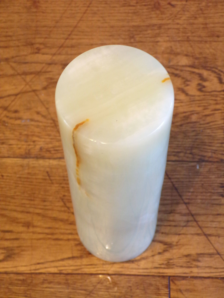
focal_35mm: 65
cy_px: 149
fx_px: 561
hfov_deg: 22.6
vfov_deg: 29.8
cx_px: 112
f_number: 3.8
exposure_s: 1/20
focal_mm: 11.6
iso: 400
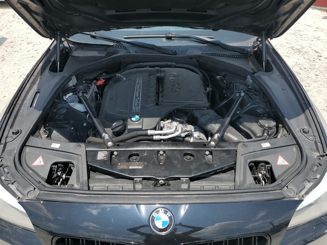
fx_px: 246
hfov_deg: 67.3
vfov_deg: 53.1
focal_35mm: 26
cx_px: 164
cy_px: 122
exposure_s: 1/2500
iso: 50
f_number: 1.5
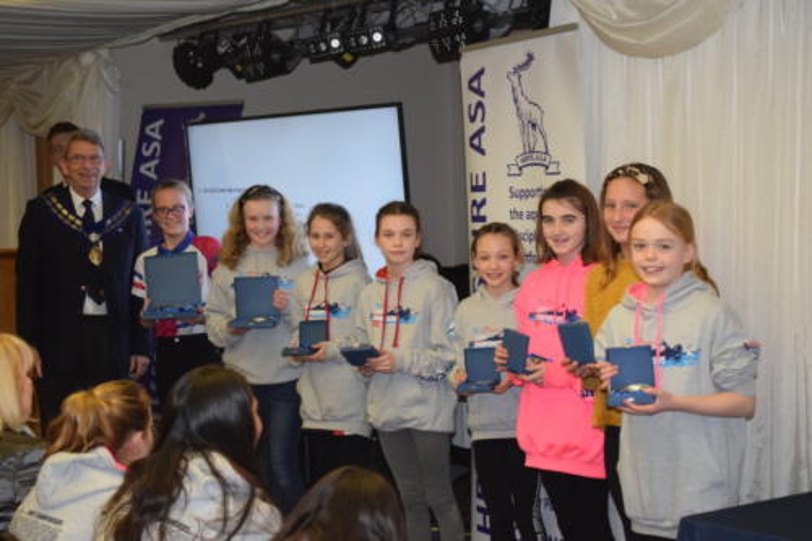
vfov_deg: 20.1
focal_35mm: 68
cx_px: 406
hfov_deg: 29.9
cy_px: 270
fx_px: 1522
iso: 2800
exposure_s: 1/60
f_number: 5.3
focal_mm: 45
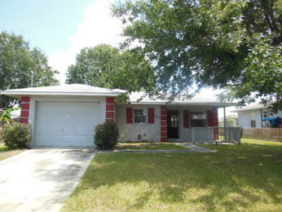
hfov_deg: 69.4
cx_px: 141
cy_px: 106
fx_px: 204
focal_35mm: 25
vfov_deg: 54.9
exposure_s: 1/640
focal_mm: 4.5
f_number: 3.2
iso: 125
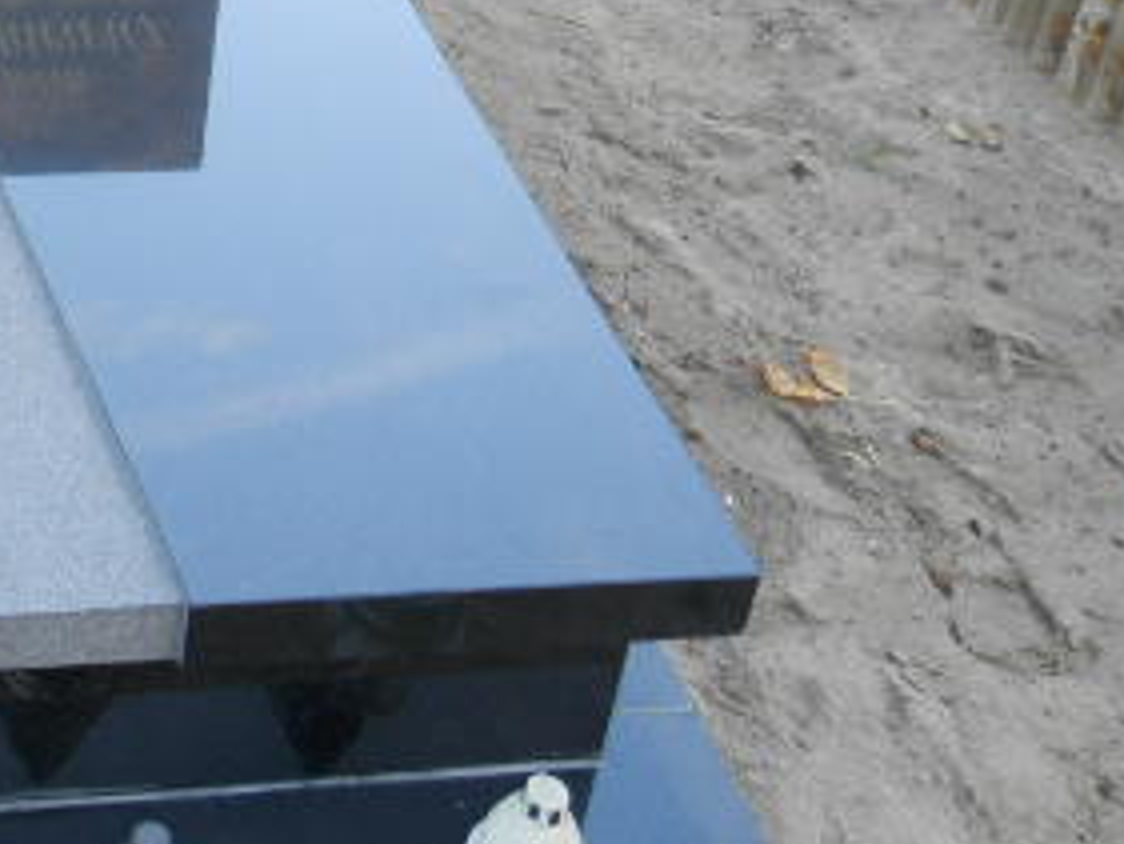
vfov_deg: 24.7
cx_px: 80
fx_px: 1852
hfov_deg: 31.9
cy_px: 44
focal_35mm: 57
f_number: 3.1
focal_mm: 4.5
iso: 80
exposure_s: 1/30
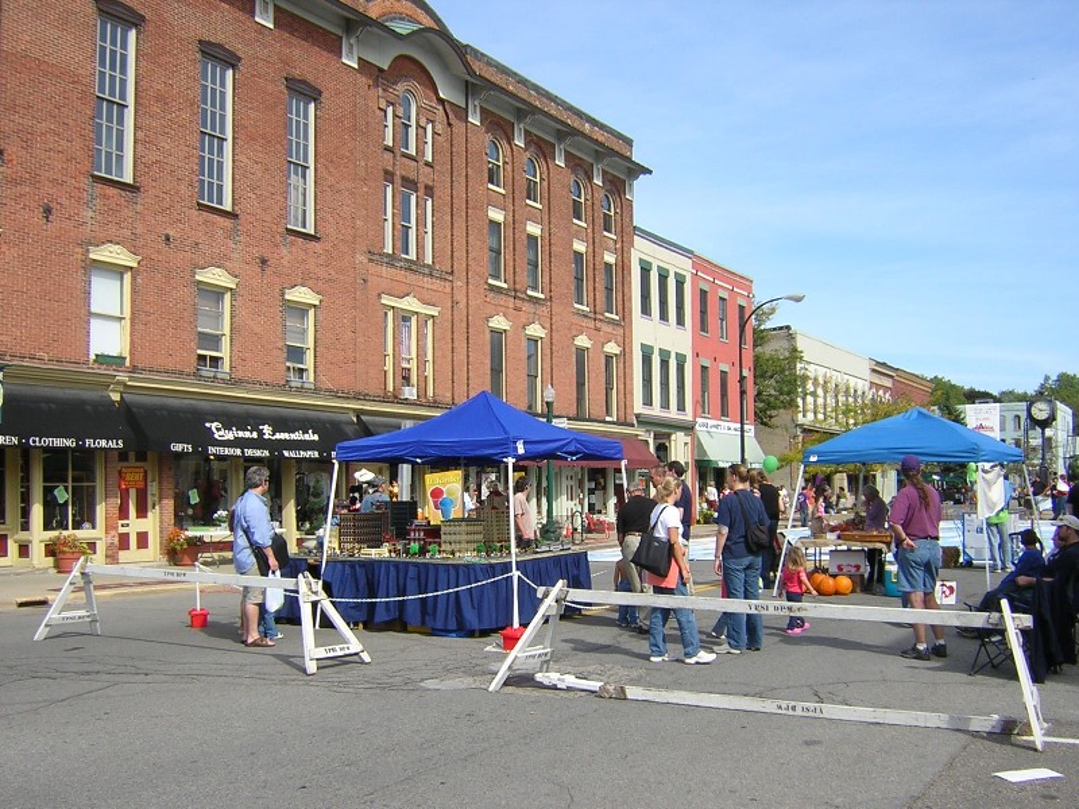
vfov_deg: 39.7
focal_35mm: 36
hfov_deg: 51.4
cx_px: 540
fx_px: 1122
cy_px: 404
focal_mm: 4.7
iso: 100
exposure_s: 1/231
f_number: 5.2
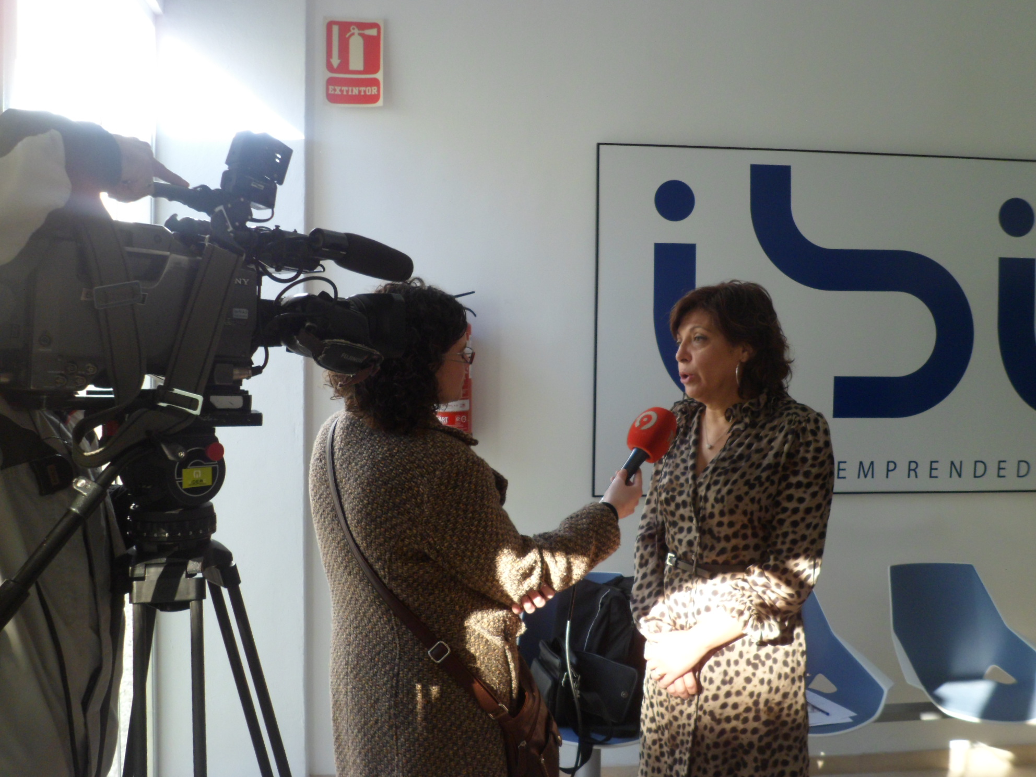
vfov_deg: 39.7
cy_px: 388
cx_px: 518
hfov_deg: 51.4
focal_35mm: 36
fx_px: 1077
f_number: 3.8
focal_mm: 6.6
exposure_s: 1/45
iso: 100
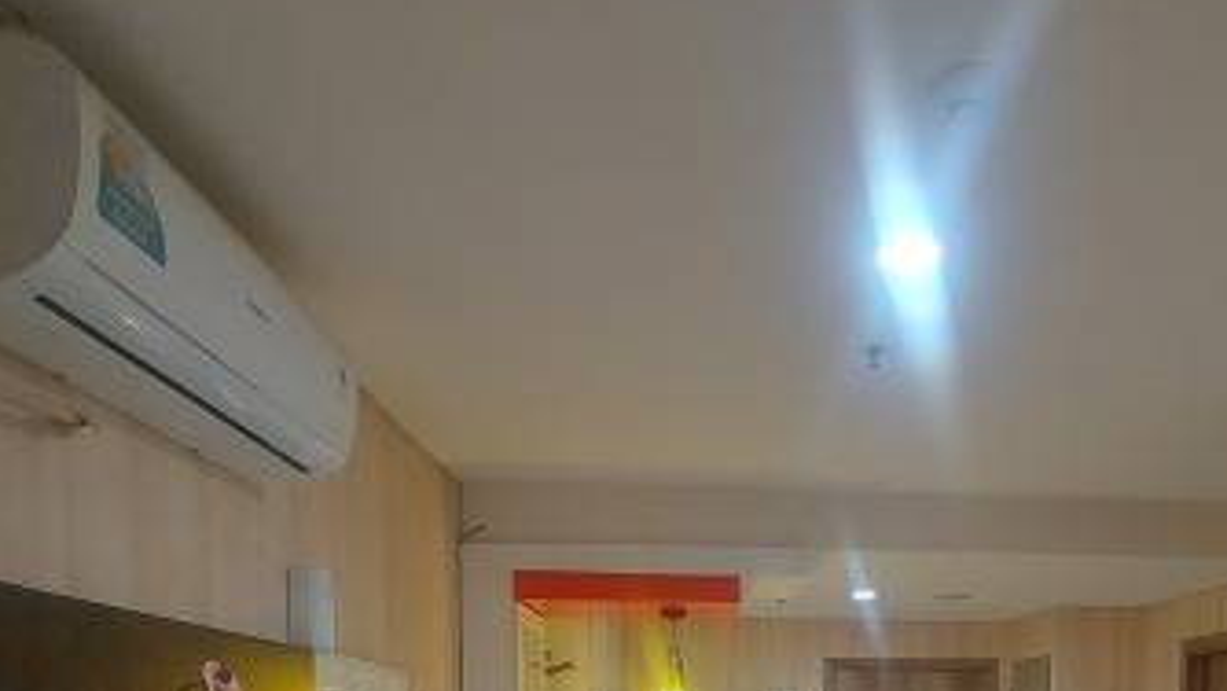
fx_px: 846
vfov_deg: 36.1
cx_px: 766
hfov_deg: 70.7
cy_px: 798
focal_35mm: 26
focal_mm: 1.74
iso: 320
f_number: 2.2
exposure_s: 1/30
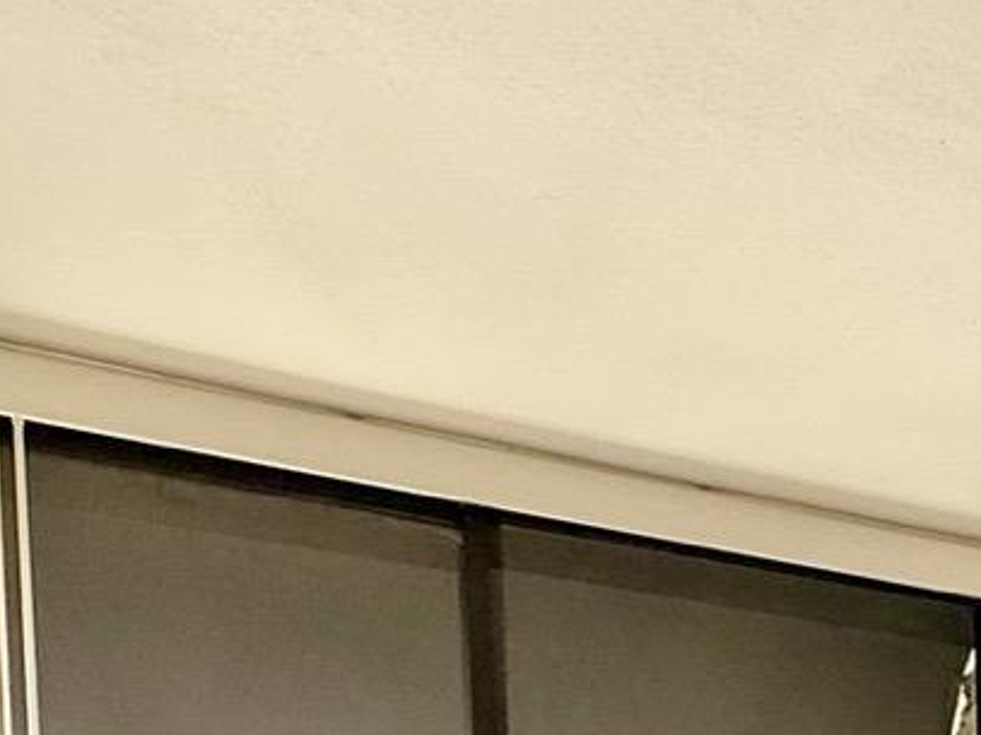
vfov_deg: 18.4
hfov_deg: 23.1
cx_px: 1516
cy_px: 1243
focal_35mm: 66
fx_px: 1870
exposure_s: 1/120
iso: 160
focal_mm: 2.22
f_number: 2.2
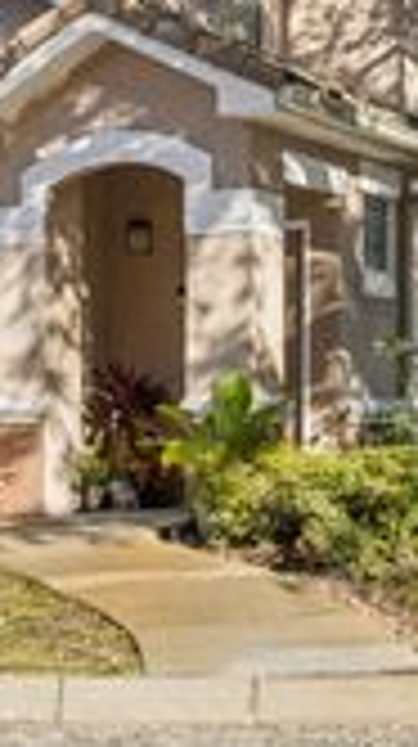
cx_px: 108
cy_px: 70
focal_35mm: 79
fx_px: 1561
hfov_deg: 15.2
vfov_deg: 26.0
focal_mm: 25
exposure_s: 1/1250
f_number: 8
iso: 400
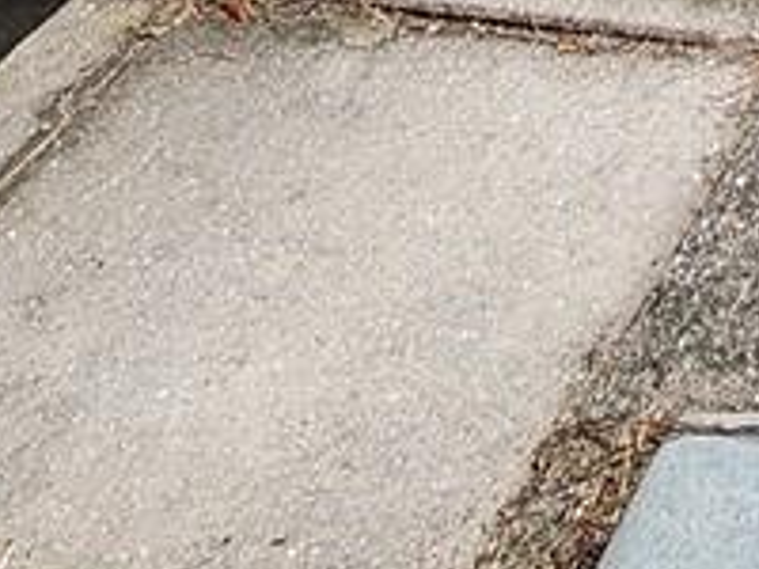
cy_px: -1373
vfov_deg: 9.4
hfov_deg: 15.5
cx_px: 1469
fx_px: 2280
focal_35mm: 104
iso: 50
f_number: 2.2
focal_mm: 2.2
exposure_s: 1/2686
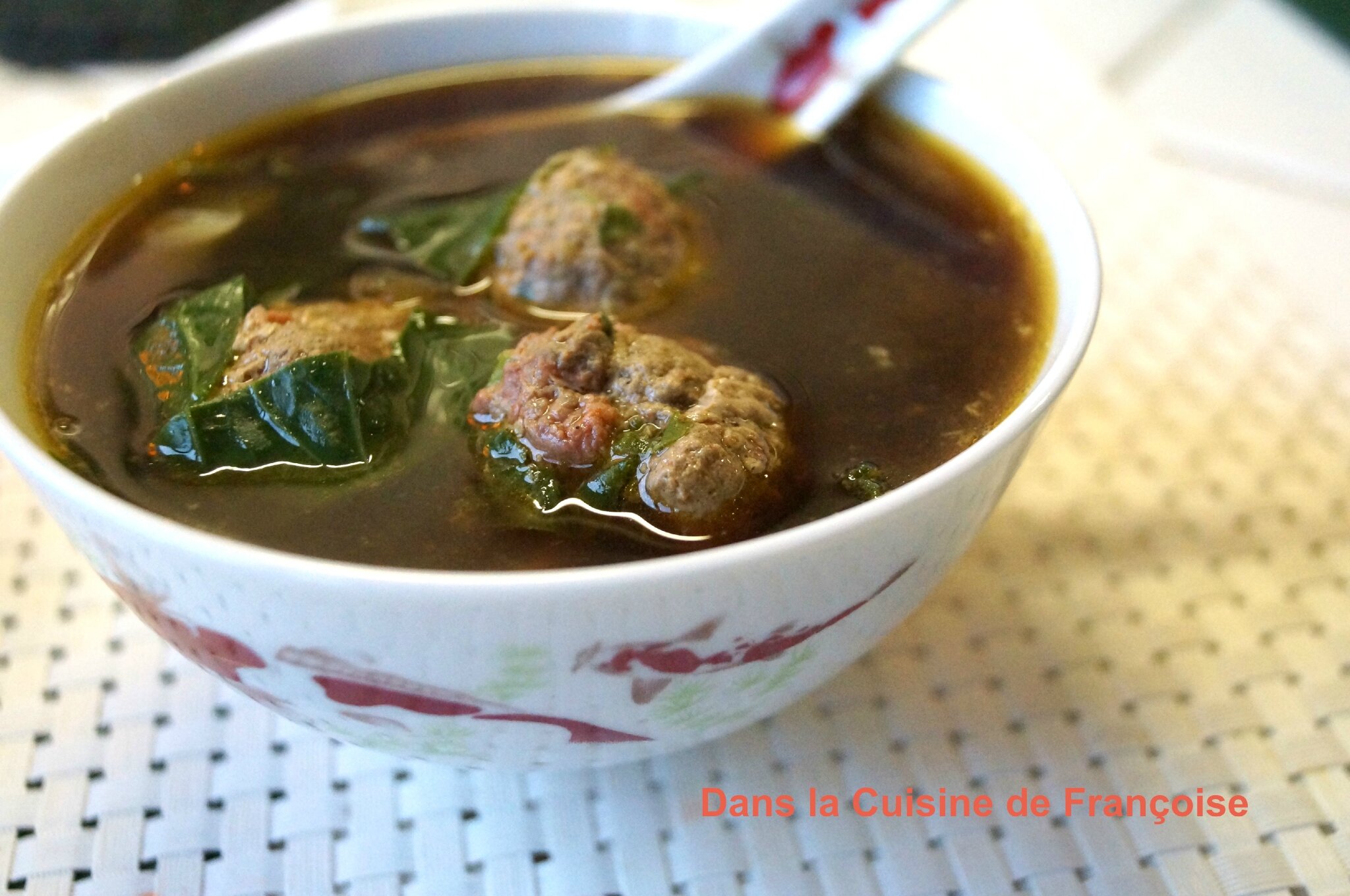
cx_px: 675
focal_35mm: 42
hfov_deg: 46.5
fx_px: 1573
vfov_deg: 31.8
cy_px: 448
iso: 3200
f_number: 4.5
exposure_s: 1/125
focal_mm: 28
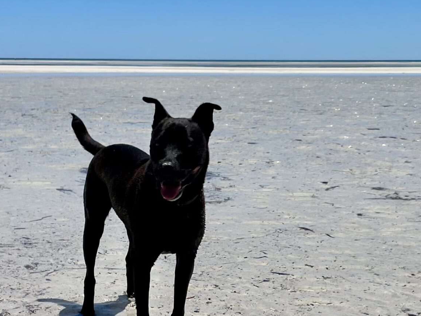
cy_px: 209
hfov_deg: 49.9
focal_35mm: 37
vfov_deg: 38.3
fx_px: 450
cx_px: 175
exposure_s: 1/9091
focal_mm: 4.2
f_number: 1.6
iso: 32
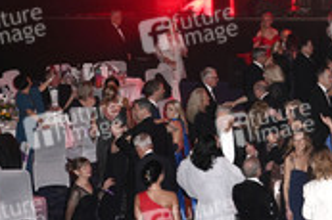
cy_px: 78
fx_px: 1677
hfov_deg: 11.1
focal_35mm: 182
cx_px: 406
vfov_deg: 7.5
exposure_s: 1/160
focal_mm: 70
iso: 1600
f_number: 5.6
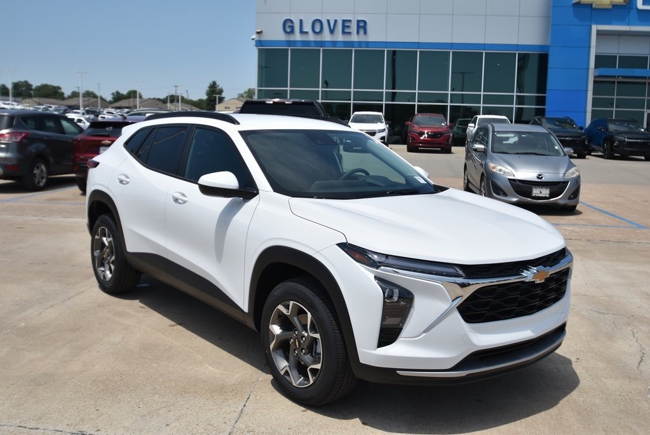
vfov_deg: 36.9
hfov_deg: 53.1
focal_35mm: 36
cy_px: 218
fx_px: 651
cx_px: 325
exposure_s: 1/1000
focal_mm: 24
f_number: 5.6
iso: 100
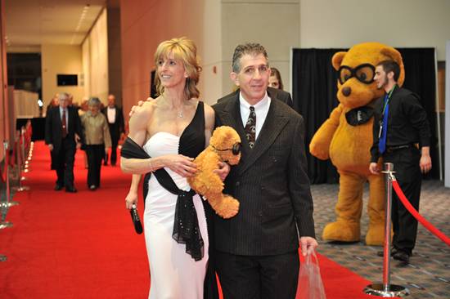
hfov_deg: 28.9
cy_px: 150
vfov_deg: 19.4
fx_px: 874
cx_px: 225
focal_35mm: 70
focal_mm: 70
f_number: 3.5
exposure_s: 1/125
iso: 1600
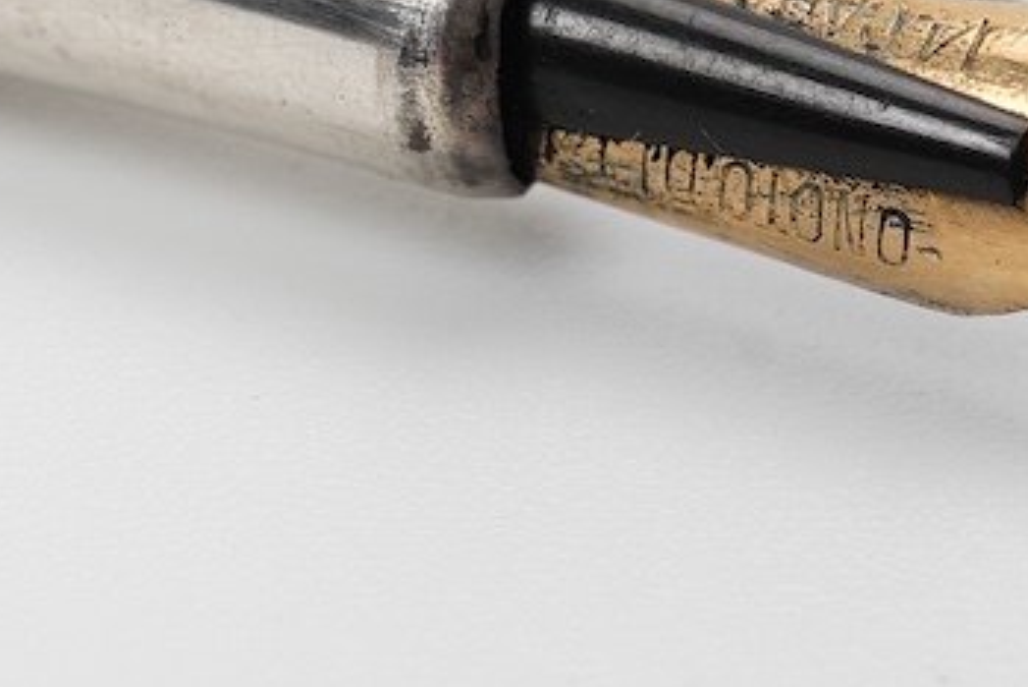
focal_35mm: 145
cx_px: 337
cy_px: 106
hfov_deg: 14.1
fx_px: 4142
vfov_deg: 9.4
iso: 400
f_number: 18
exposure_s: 1/100
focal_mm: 30
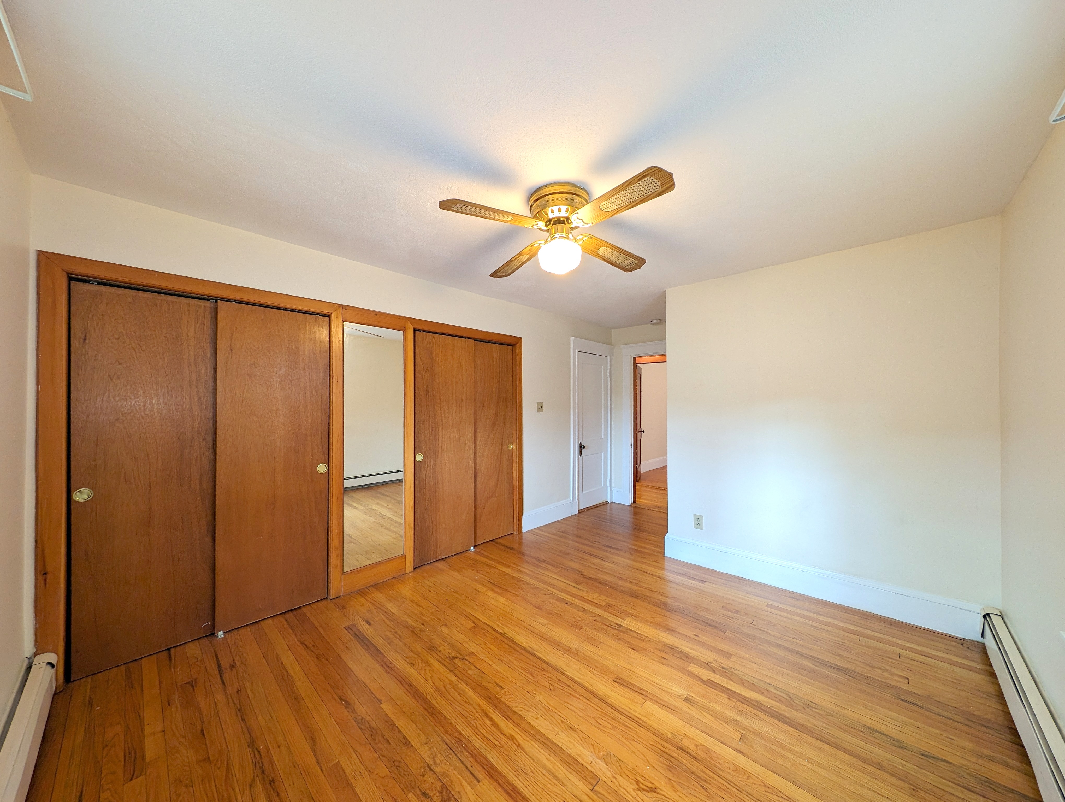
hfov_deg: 110.5
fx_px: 370
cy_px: 401
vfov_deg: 94.6
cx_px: 532
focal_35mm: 12
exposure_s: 1/24
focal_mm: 2.23
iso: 93
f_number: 1.95
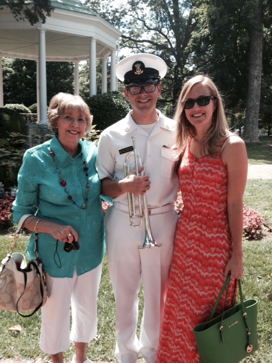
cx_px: 136
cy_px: 182
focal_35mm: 35
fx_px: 367
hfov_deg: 40.7
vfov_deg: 52.6
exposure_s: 1/394
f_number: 2.4
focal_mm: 4.28
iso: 50
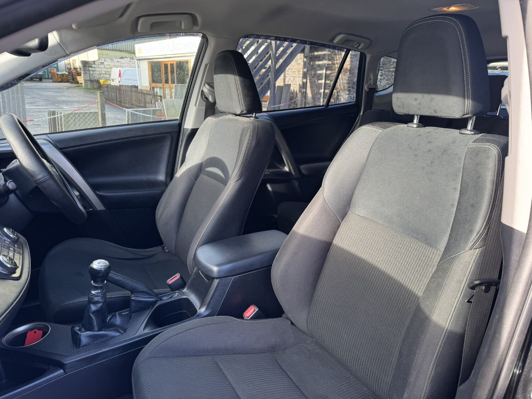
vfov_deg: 56.8
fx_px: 369
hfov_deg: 71.6
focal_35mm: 24
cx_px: 266
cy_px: 200
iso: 80
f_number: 1.78
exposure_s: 1/121
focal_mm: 6.76
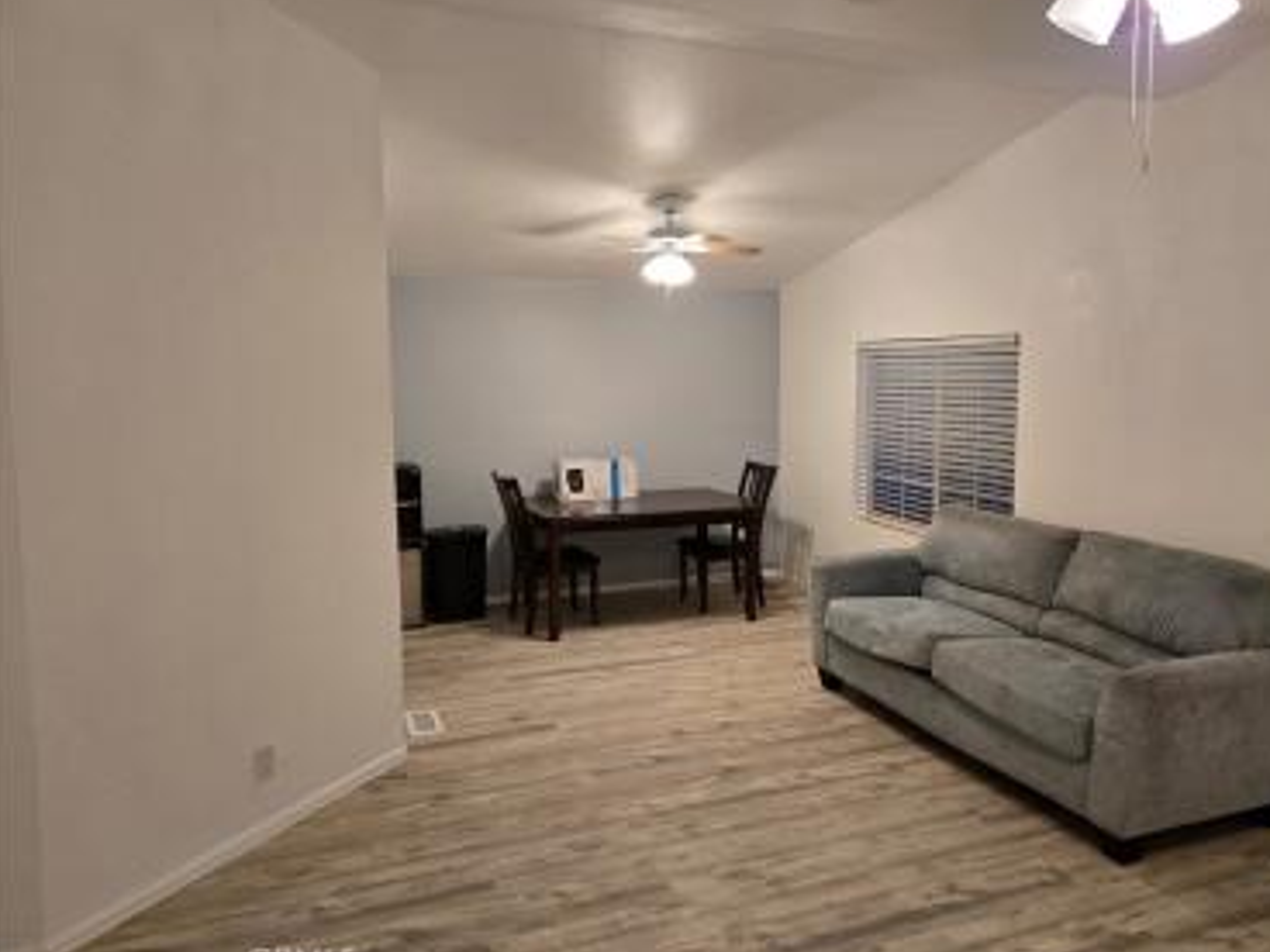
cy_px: 462
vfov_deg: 54.9
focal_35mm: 25
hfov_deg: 69.3
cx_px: 683
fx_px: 917
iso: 320
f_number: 1.8
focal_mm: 5.4
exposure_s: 1/120
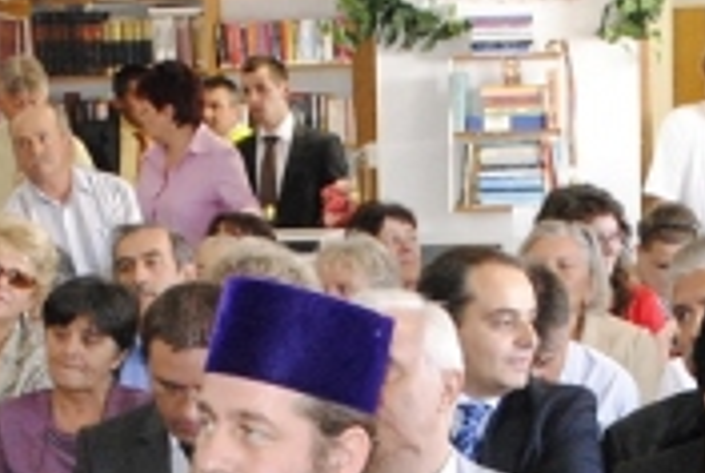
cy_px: 720
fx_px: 2413
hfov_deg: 16.6
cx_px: 320
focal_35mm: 123
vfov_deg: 10.8
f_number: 5.6
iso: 1600
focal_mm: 18
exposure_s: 1/60
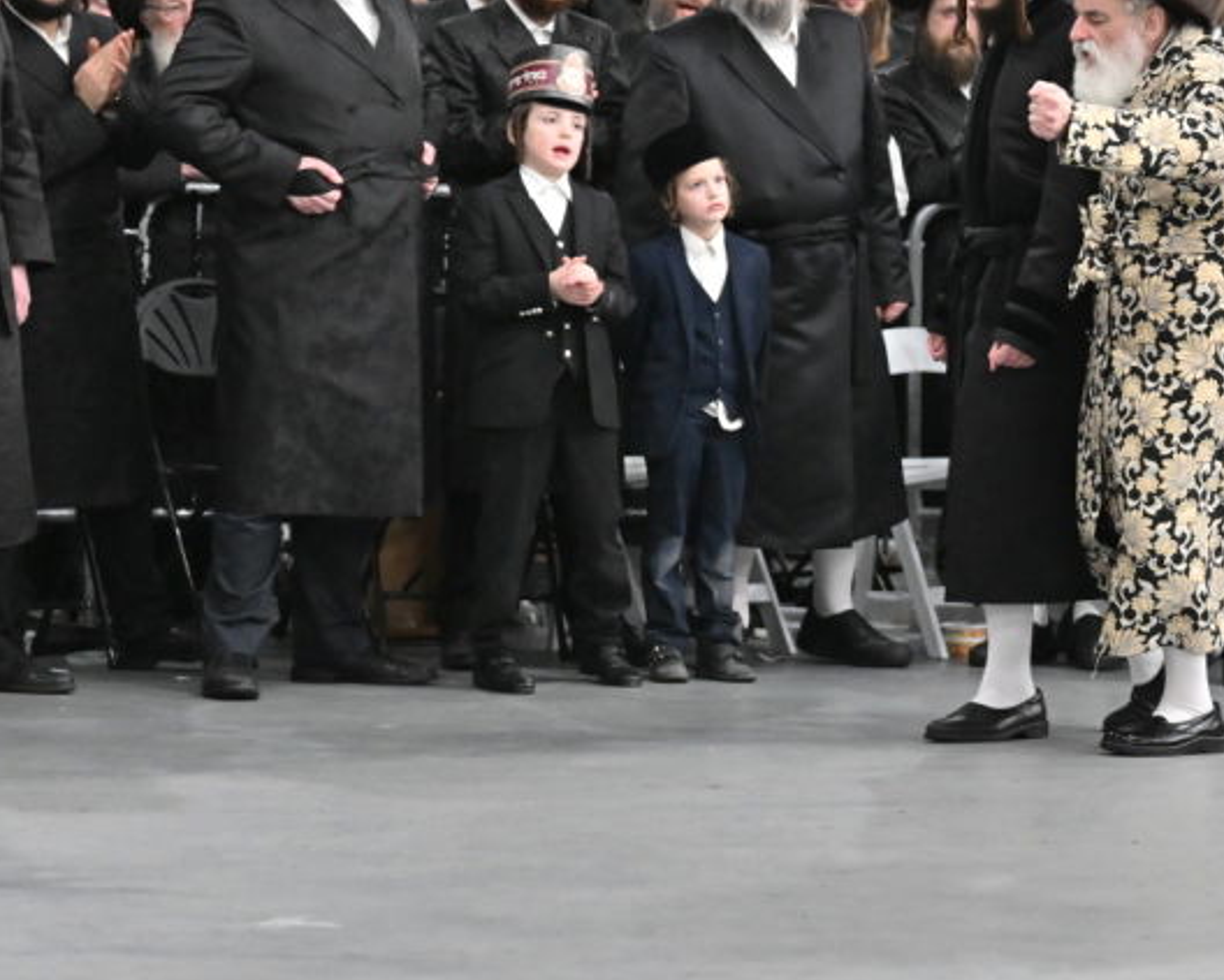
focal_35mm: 191
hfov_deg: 10.1
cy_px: 213
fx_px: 6923
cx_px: 909
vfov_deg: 8.1
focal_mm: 70
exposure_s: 1/320
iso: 1600
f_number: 2.8
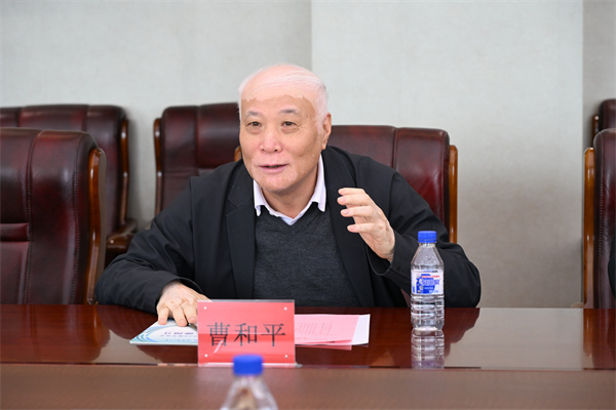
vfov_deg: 16.5
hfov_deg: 24.5
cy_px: 205
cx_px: 308
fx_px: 1420
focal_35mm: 83
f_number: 5.6
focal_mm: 83
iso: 1000
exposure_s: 1/125
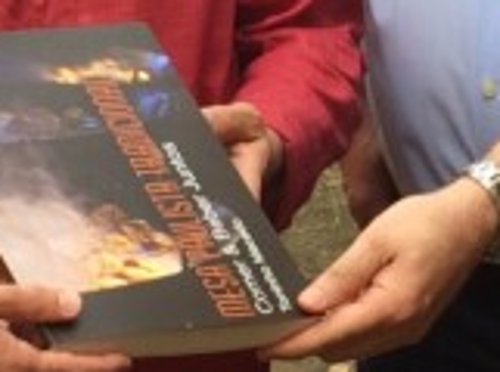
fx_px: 2666
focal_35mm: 185
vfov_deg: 8.0
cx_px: 425
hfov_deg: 10.7
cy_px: 68
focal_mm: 4.15
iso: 32
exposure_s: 1/507
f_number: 2.2
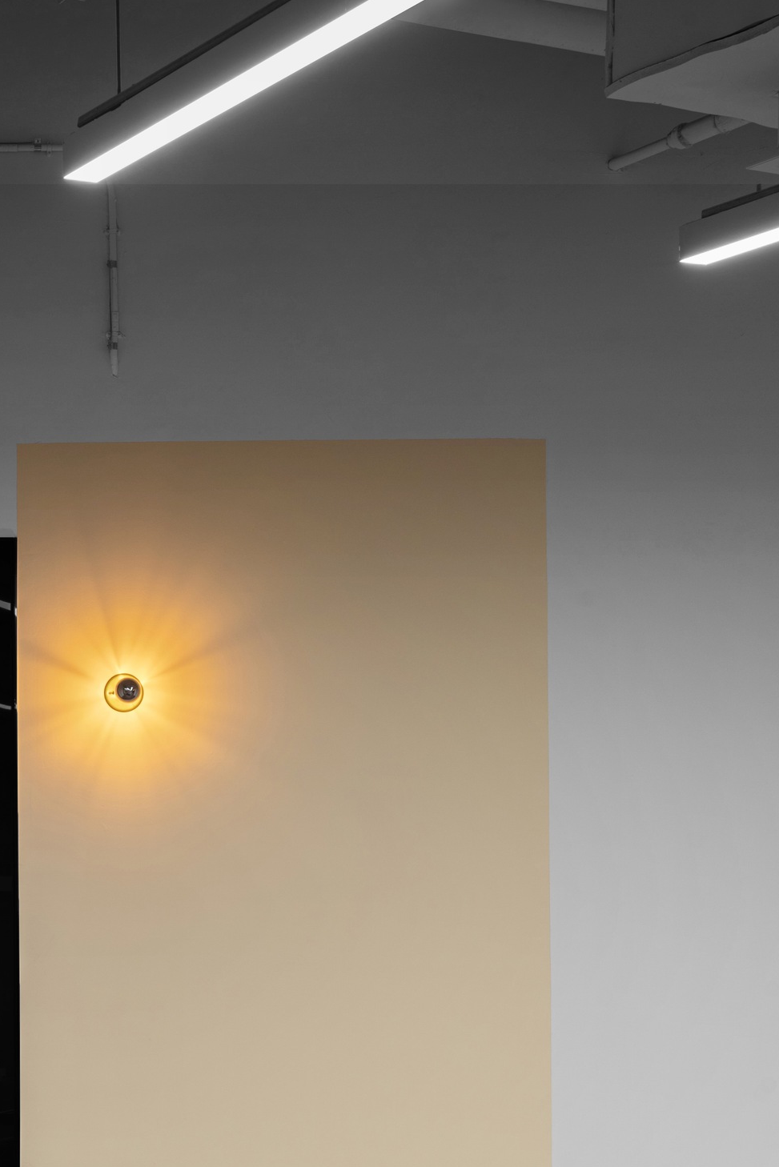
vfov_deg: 27.1
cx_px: -3
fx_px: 2400
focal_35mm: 74
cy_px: 800
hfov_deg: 18.0
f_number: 11
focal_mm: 36
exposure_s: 1/3
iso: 100
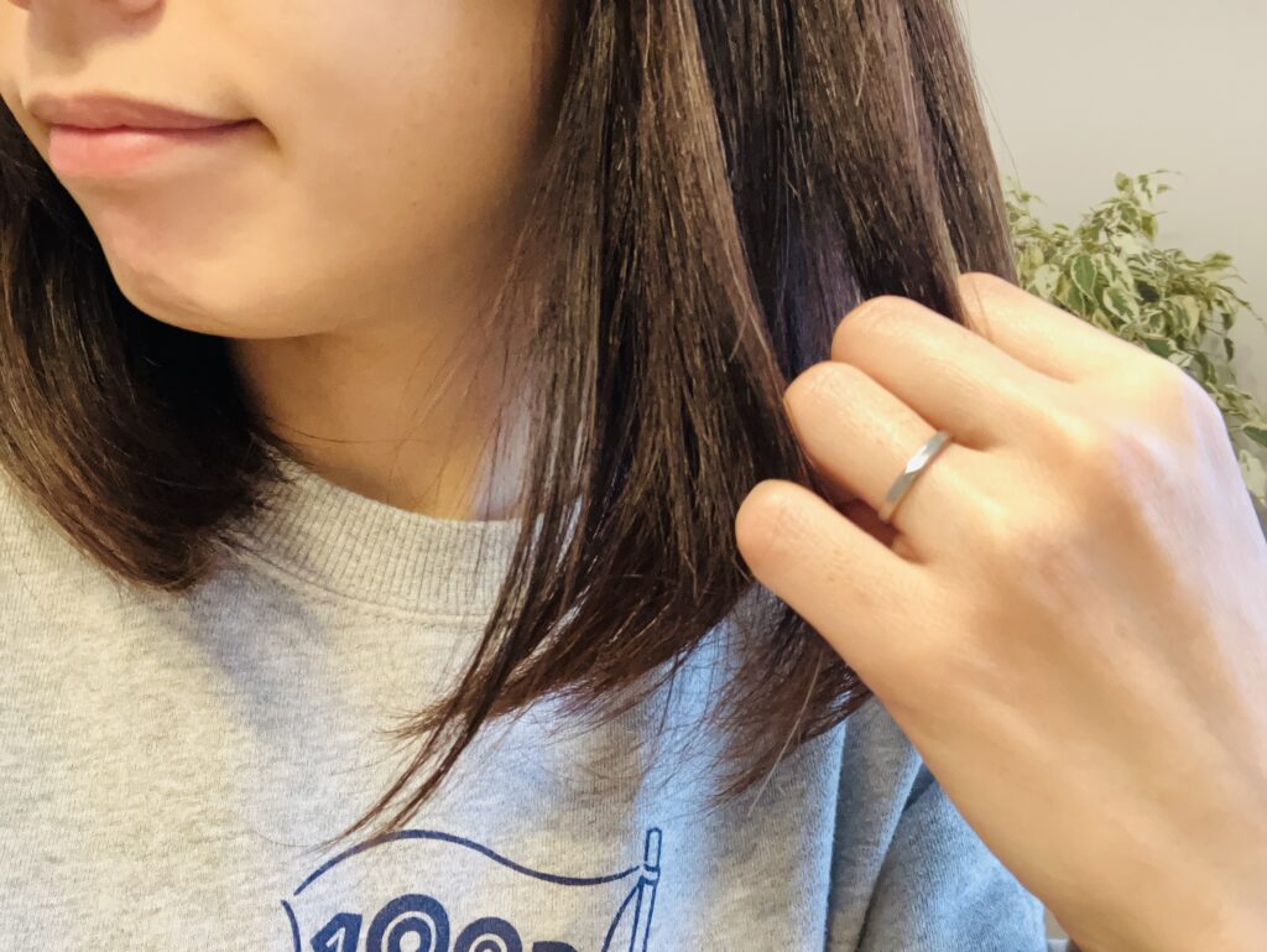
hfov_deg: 56.8
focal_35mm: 32
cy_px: 476
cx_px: 634
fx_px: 1172
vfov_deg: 44.2
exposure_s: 1/34
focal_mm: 2.87
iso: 320
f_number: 2.2
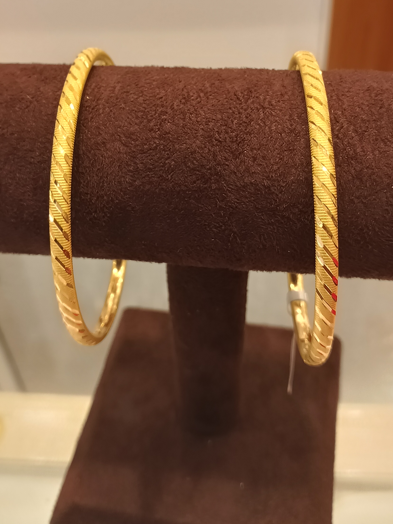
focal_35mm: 40
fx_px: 606
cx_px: 183
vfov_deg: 45.5
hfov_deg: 35.9
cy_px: 147
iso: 125
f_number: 1.8
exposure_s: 1/100
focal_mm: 3.61
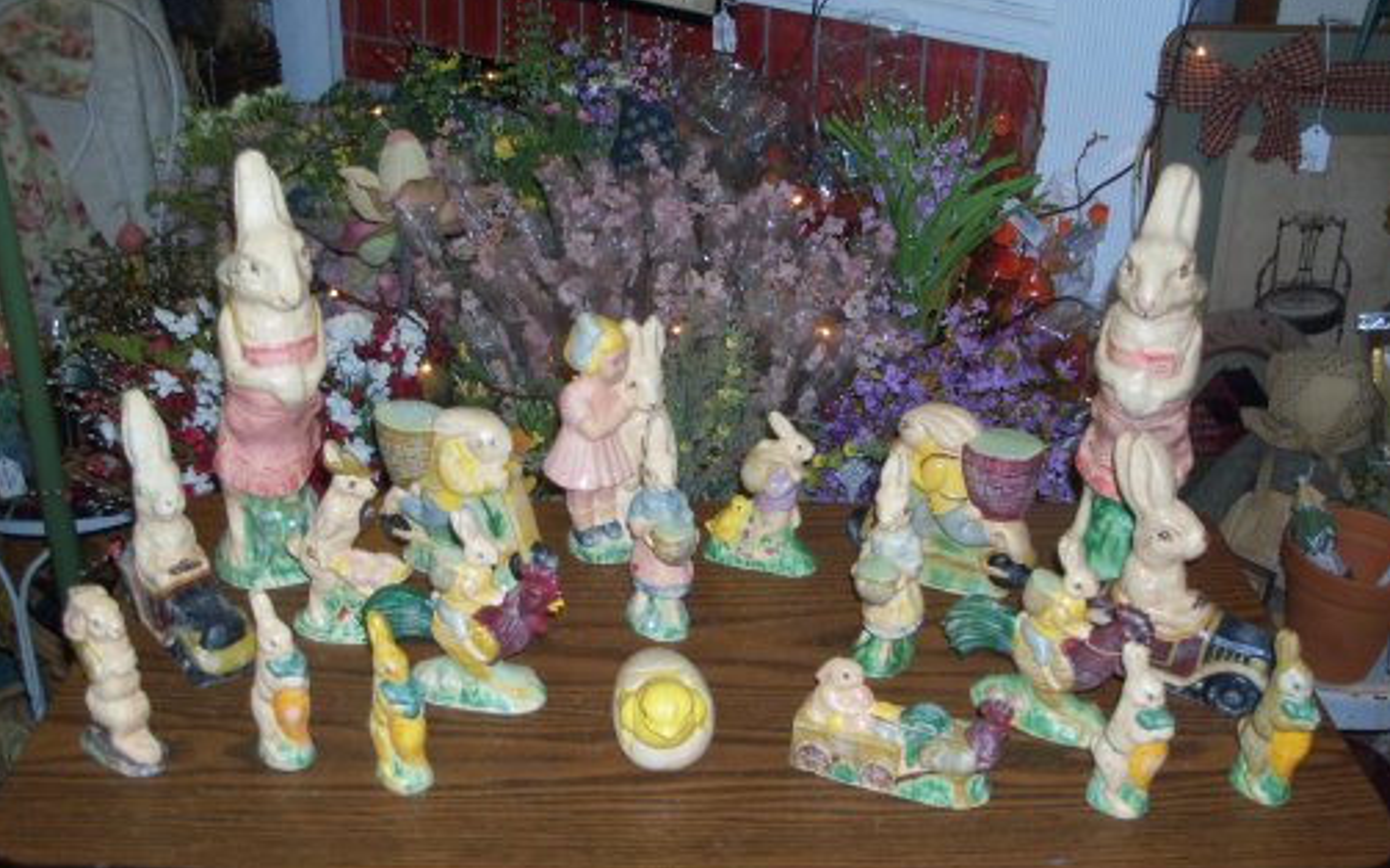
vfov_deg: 33.5
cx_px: 684
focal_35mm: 38
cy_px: 470
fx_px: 1439
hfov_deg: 51.6
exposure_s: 1/30
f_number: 3
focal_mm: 6.3
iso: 100
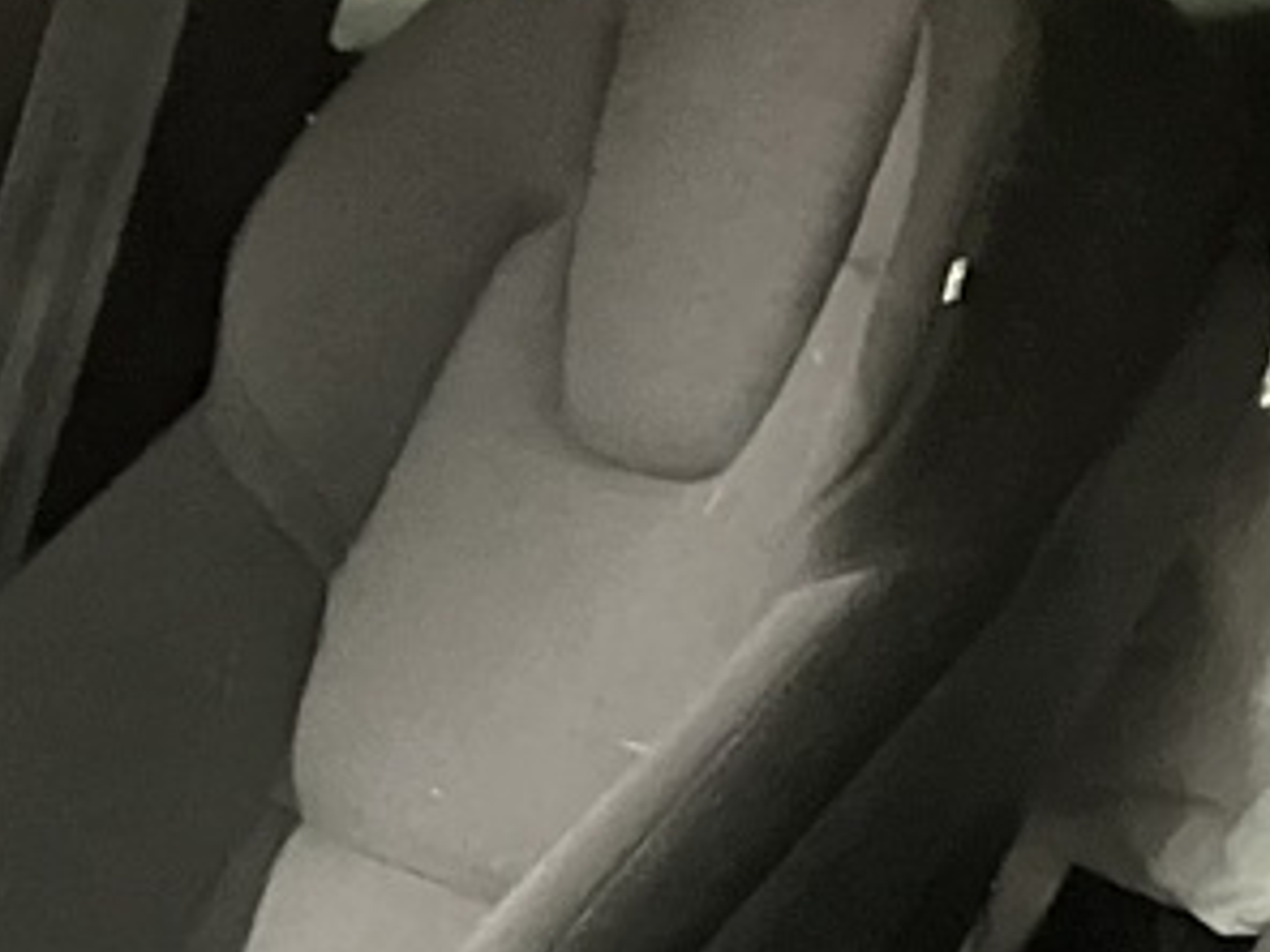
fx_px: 4990
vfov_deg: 10.6
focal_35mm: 136
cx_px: 729
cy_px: 1291
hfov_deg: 14.5
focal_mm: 3.99
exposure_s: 1/30
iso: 640
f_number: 1.8
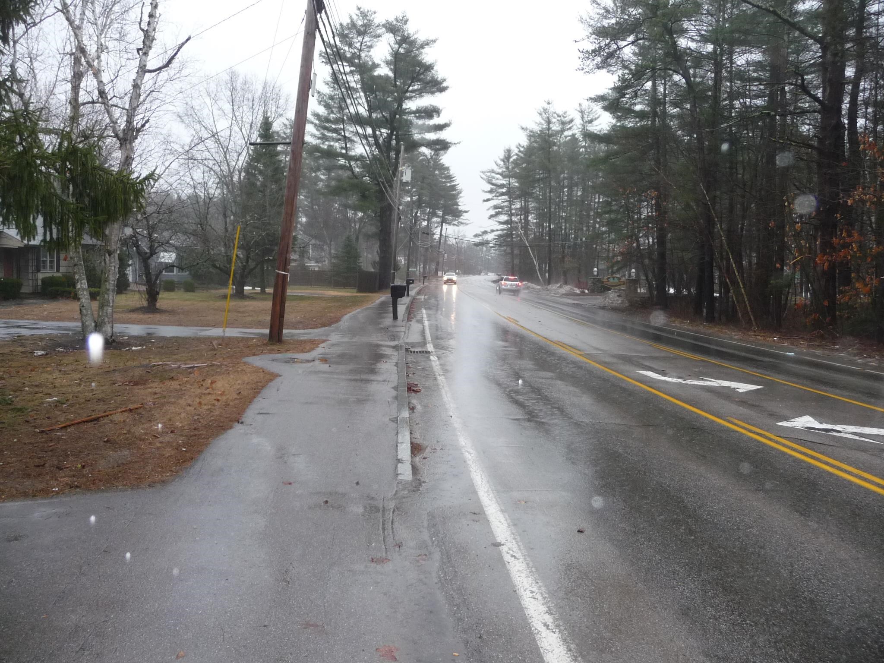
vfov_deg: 49.7
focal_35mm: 28
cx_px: 442
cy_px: 332
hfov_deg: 63.4
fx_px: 715
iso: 200
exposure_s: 1/30
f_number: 3.3
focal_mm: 4.7
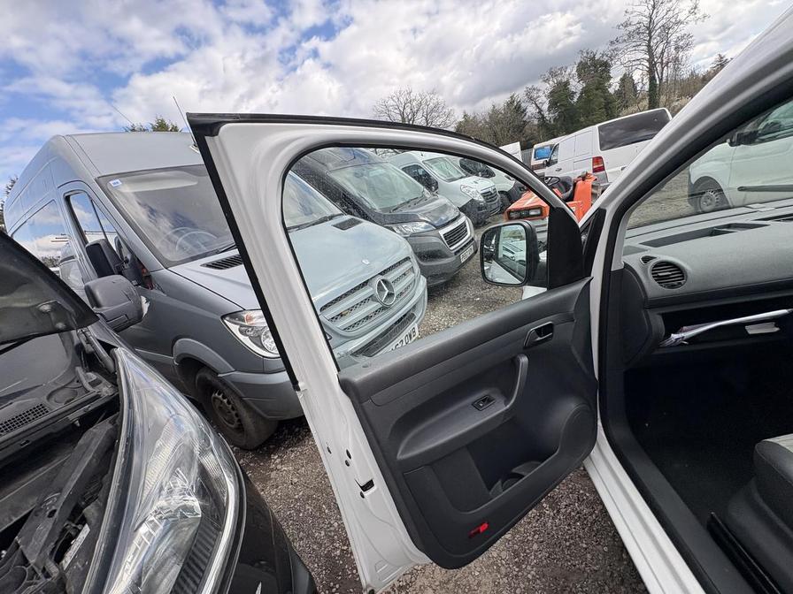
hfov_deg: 102.1
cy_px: 297
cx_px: 396
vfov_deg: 85.7
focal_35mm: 14
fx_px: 321
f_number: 2.2
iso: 40
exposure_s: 1/552
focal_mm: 2.22
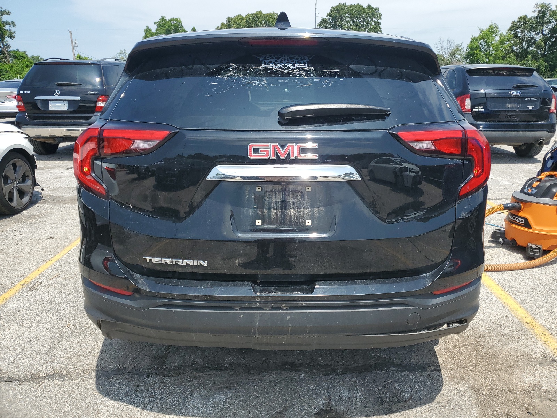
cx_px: 278
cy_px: 209
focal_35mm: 26
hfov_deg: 67.3
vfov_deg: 53.1
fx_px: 418
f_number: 1.5
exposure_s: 1/2500
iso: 50
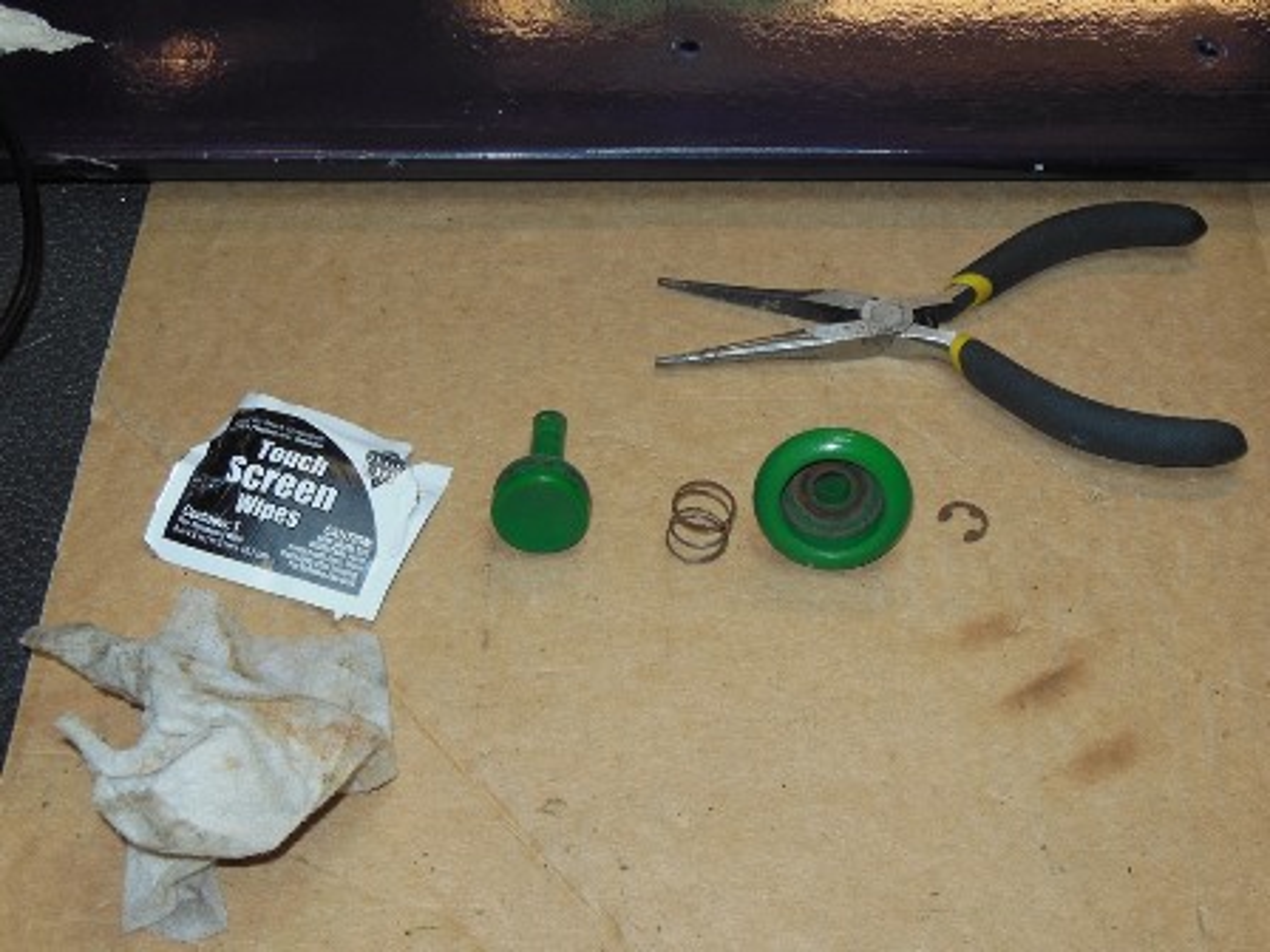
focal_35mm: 50
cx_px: 635
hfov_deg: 38.2
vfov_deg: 29.1
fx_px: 1834
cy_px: 476
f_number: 4
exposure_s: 1/60
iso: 125
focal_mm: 8.9
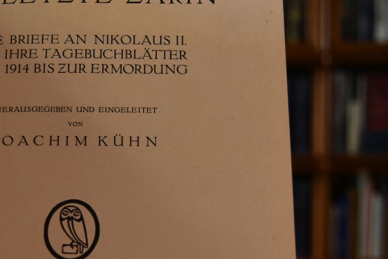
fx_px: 862
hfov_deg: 25.2
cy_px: 209
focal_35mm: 80
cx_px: 113
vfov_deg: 16.9
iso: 400
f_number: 4
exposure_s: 1/250
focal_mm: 26
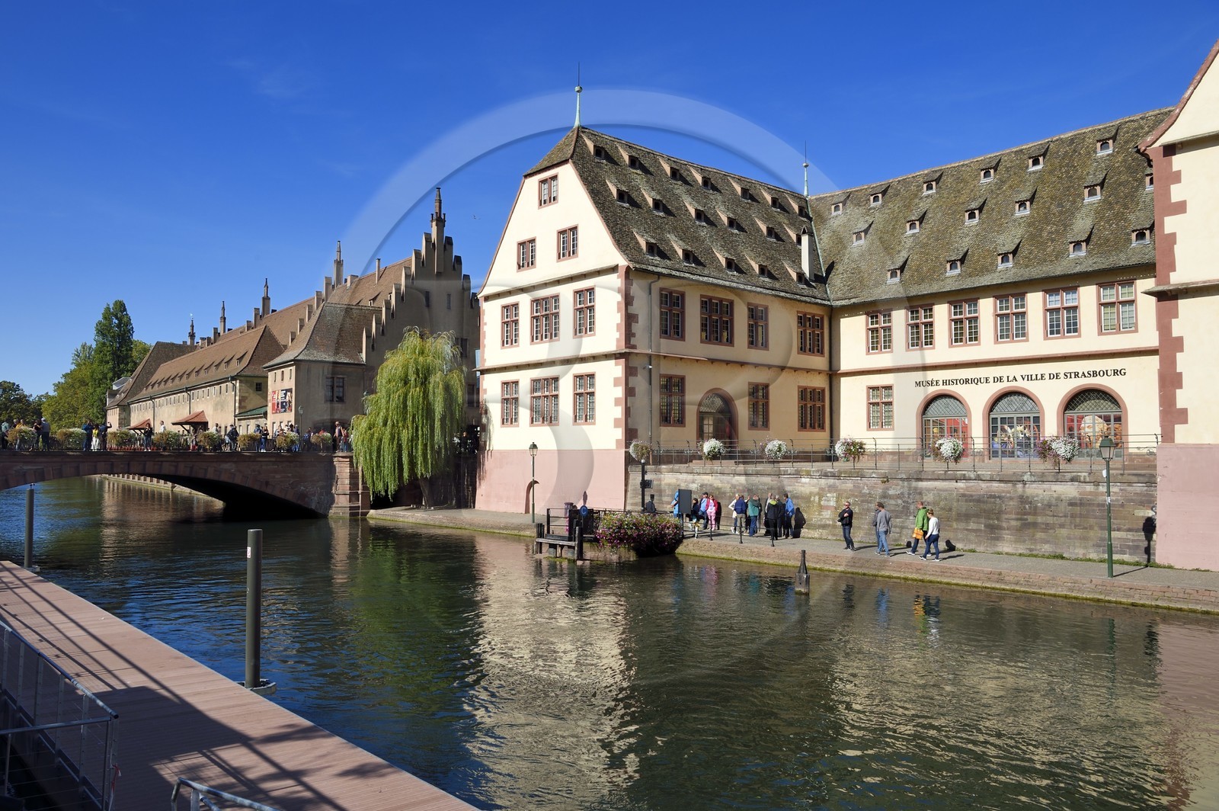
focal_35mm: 29
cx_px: 610
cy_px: 406
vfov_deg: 44.9
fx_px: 981
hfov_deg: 63.7
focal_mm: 29
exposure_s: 1/250
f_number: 13
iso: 200
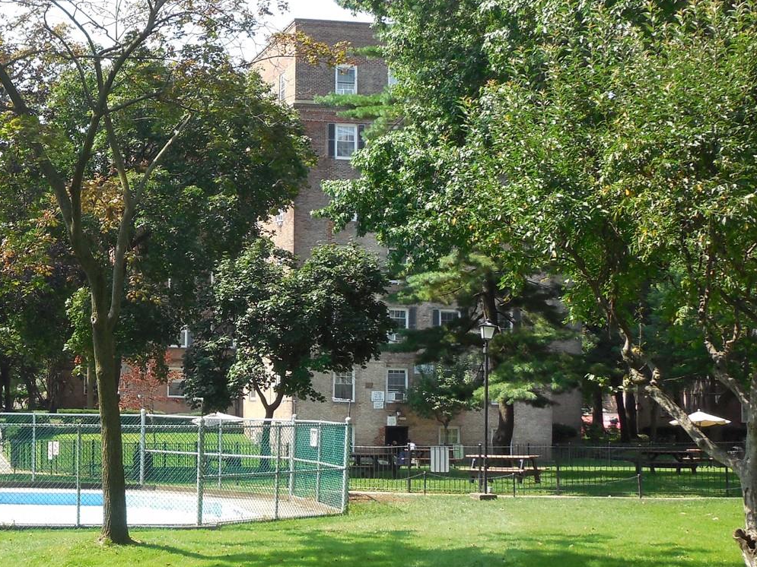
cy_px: 294
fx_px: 1531
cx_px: 63
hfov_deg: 26.7
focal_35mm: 70
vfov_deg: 21.0
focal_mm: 6.1
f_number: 3.4
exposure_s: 1/500
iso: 125
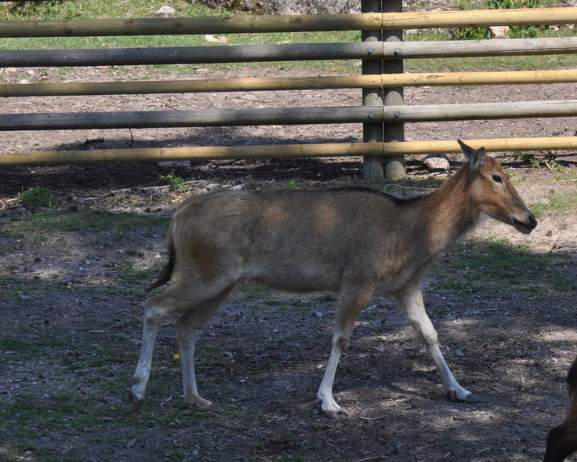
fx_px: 6525
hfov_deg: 5.1
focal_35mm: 382
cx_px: 580
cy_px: 302
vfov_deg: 4.1
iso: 200
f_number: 9
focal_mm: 125
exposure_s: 1/320
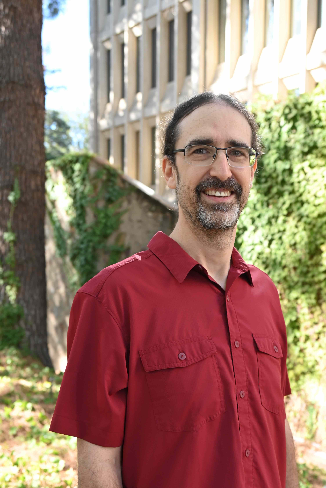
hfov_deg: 29.1
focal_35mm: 46
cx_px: 217
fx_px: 624
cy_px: 309
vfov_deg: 42.4
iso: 400
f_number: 4.8
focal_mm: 34
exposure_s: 1/200
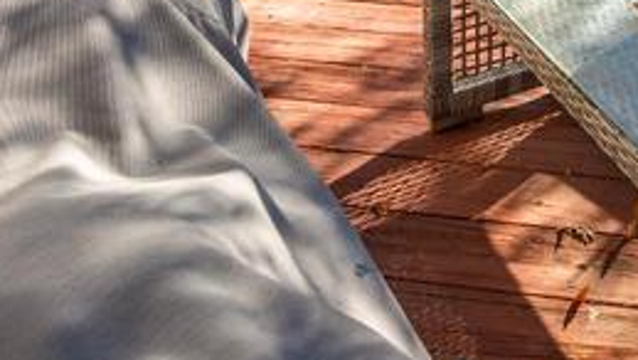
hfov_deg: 30.2
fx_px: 982
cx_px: 781
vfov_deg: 15.3
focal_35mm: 58
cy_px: -420
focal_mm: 14
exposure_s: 1/60
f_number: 8
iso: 50
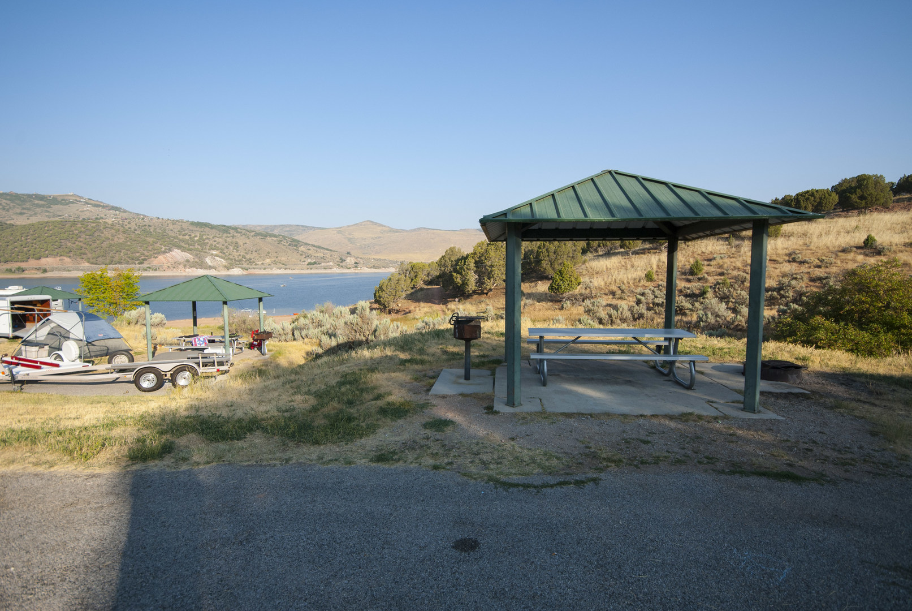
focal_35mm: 18
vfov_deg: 67.5
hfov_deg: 89.9
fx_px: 457
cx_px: 456
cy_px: 306
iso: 200
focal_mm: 12
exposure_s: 1/320
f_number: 6.3
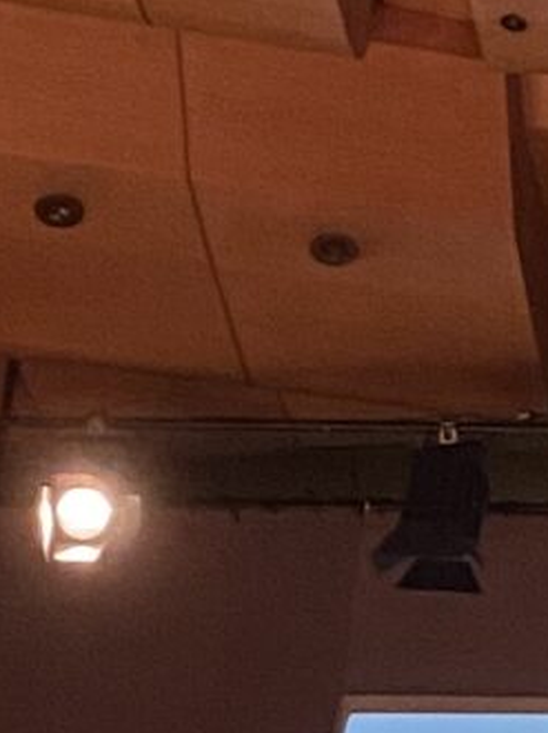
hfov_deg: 6.9
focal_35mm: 202
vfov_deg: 9.6
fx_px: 4269
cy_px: 1060
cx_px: 1396
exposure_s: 1/33
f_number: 1.8
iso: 400
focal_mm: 4.25
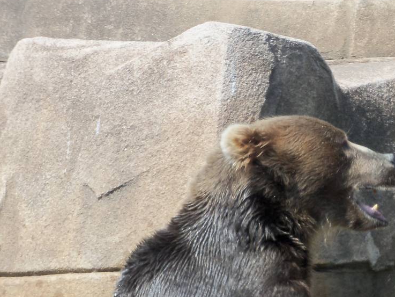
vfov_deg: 4.9
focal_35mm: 304
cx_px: 333
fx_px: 3469
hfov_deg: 6.5
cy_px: 280
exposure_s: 1/200
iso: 80
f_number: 5.7
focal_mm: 25.3
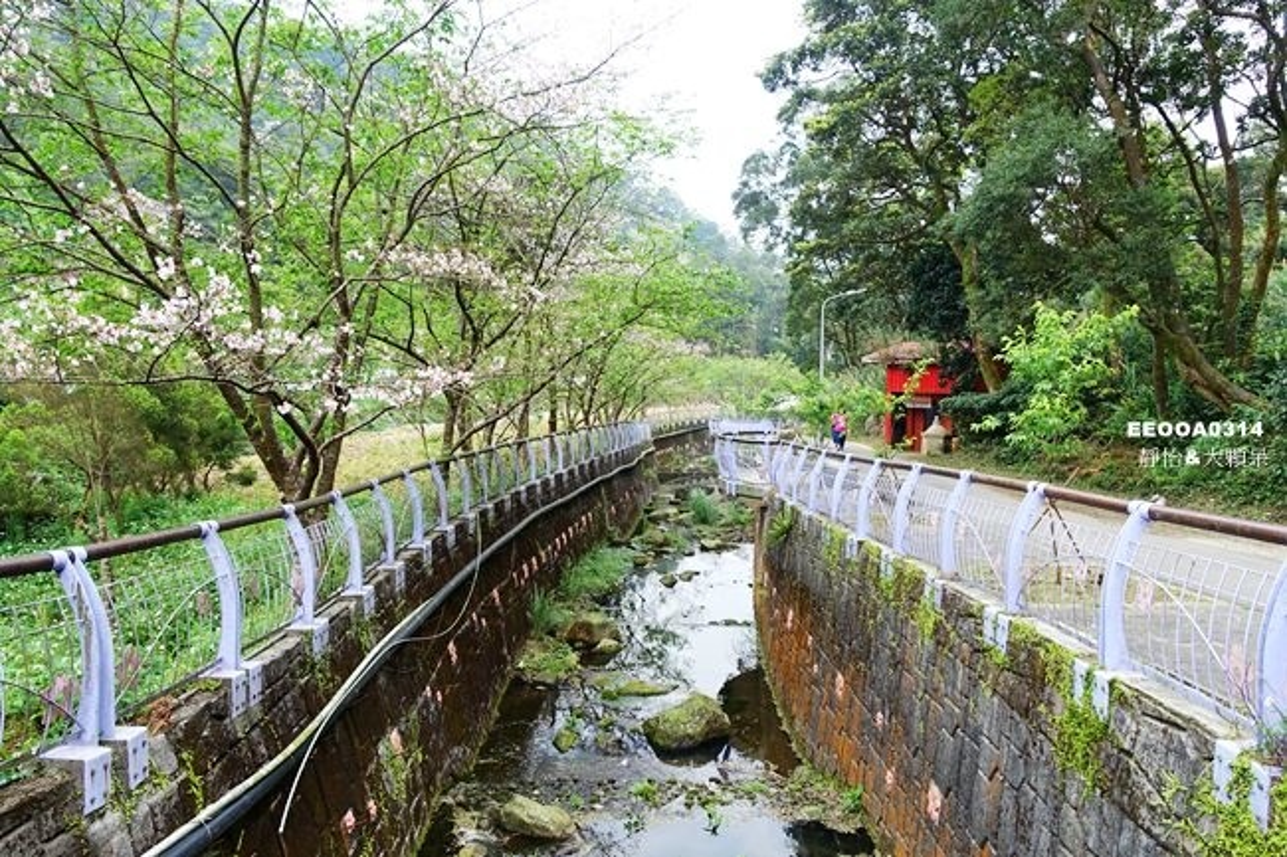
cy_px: 428
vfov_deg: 53.1
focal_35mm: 24
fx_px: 858
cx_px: 644
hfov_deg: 73.8
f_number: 3.2
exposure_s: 1/80
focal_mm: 8.8
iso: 125
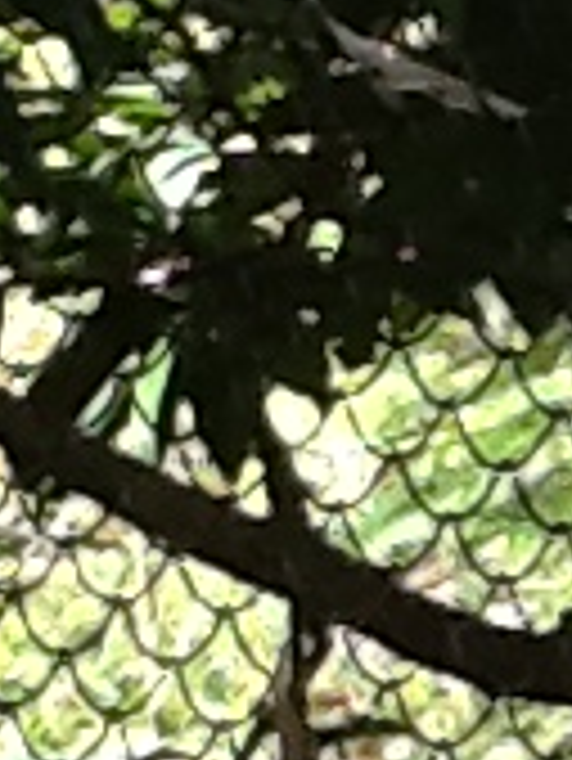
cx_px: 1076
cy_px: 675
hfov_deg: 7.9
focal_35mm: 182
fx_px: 4005
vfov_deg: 10.8
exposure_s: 1/120
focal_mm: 2.03
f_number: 2.4
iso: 80
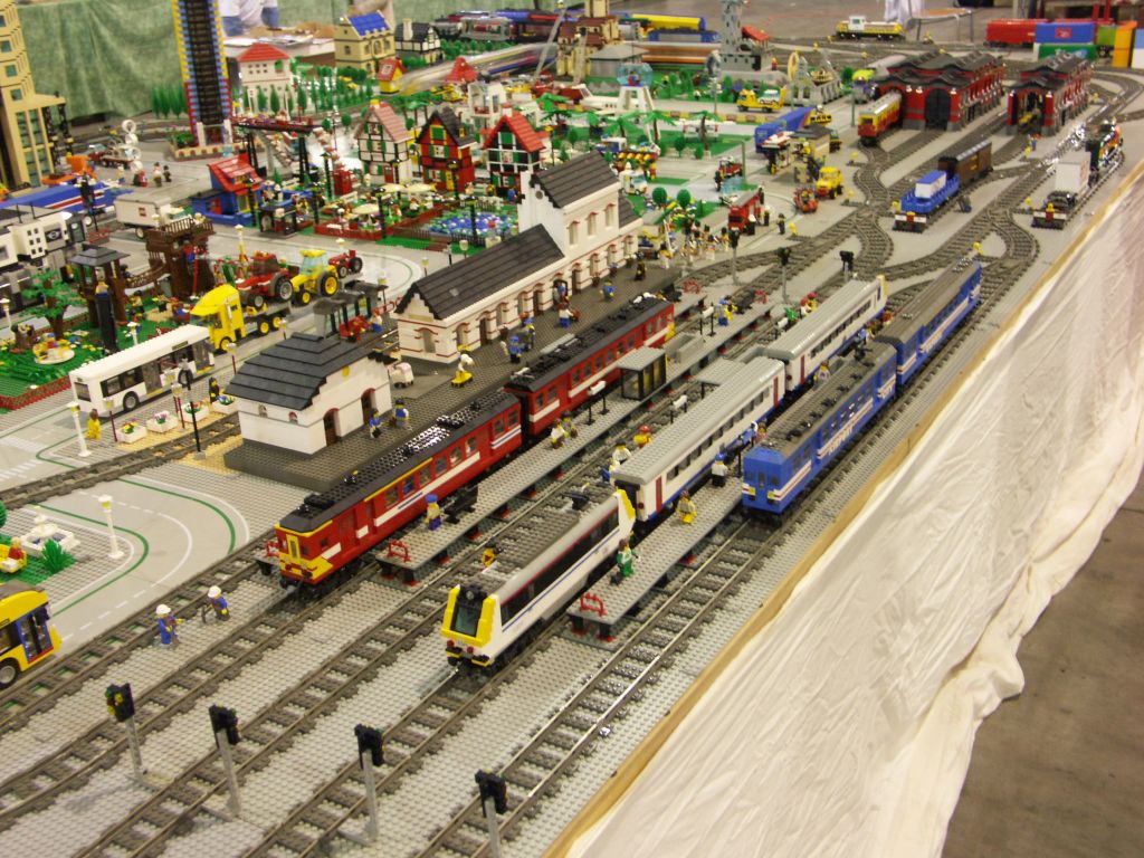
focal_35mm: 37
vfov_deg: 38.7
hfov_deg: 50.1
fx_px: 1223
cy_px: 429
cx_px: 572
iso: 200
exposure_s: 1/10
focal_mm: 9.47
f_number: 2.8
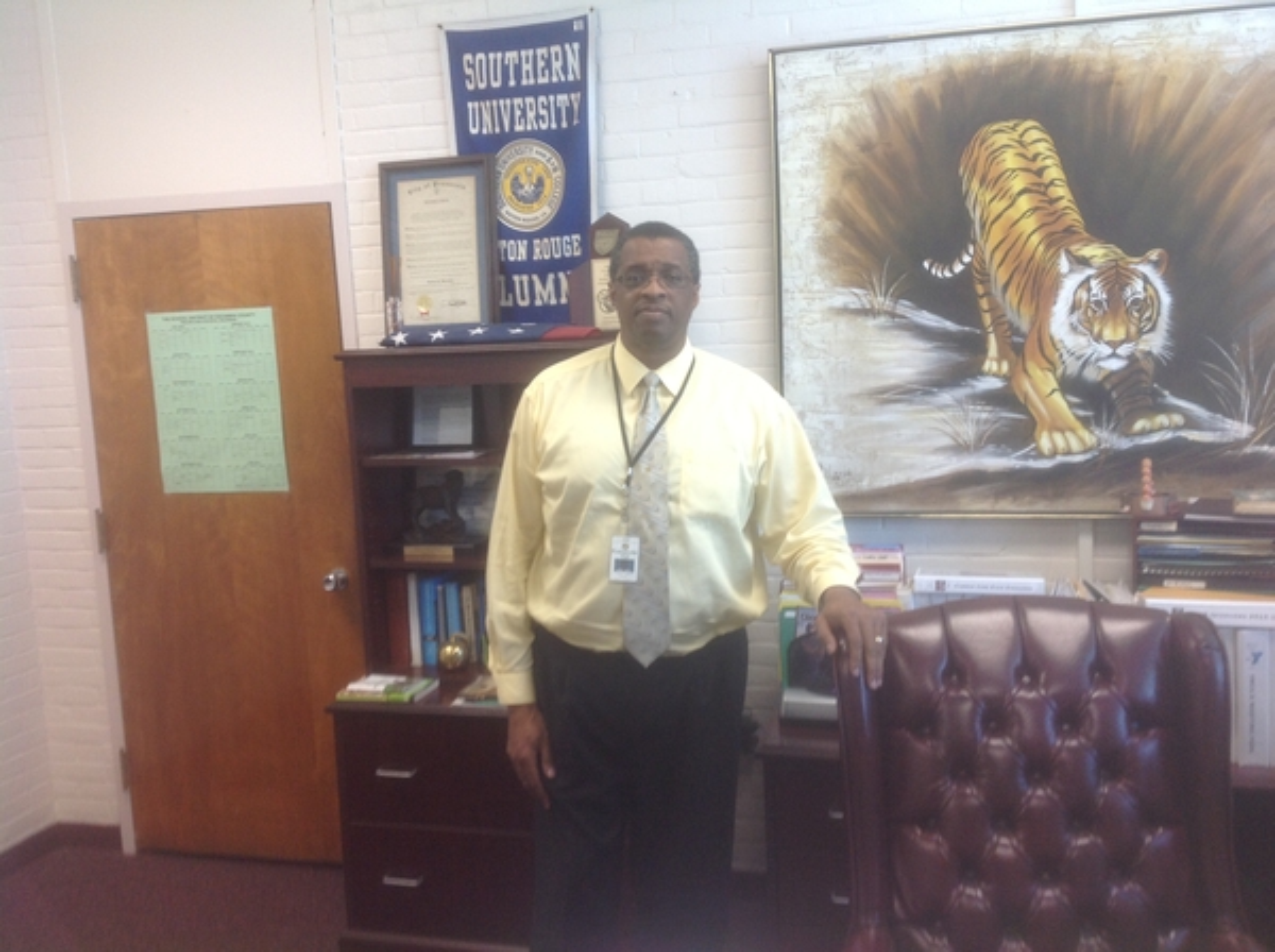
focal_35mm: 35
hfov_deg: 52.7
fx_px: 1287
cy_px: 476
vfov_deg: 40.6
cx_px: 638
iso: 64
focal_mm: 4.28
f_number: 2.4
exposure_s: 1/30
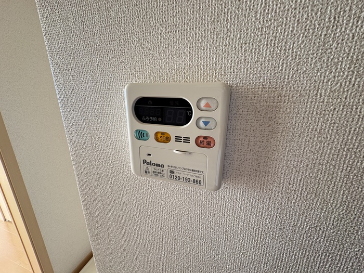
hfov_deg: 102.1
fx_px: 147
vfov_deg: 85.7
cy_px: 136
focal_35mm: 14
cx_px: 182
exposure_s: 1/60
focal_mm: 2.22
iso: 320
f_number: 2.2
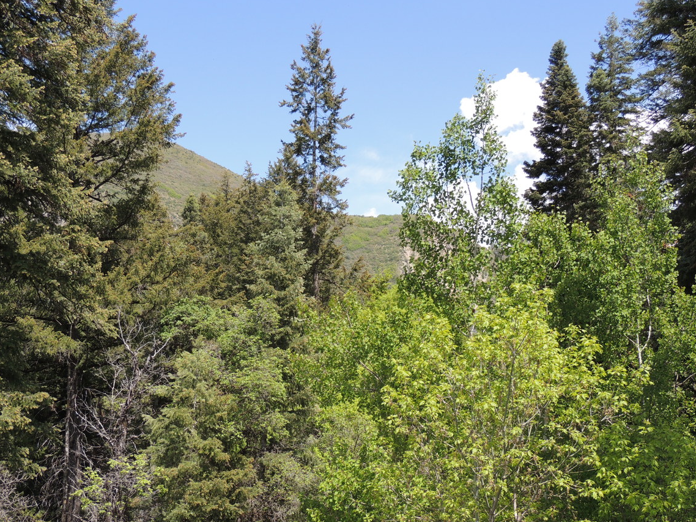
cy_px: 292
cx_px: 325
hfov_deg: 42.1
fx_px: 905
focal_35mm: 45
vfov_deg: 32.1
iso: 100
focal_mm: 7.1
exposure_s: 1/640
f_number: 3.3
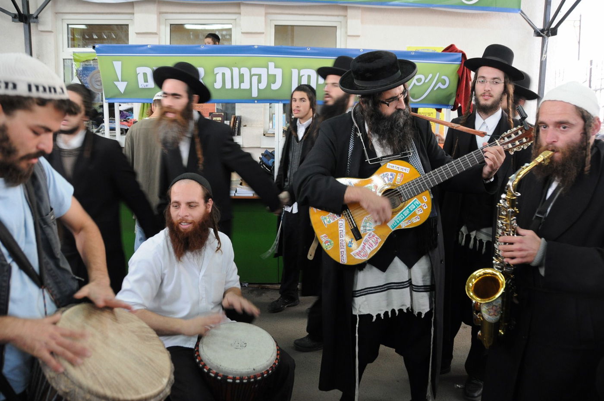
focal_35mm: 27
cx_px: 302
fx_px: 452
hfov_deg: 67.4
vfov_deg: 47.8
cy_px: 200
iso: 800
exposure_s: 1/50
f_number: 3.5
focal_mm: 18
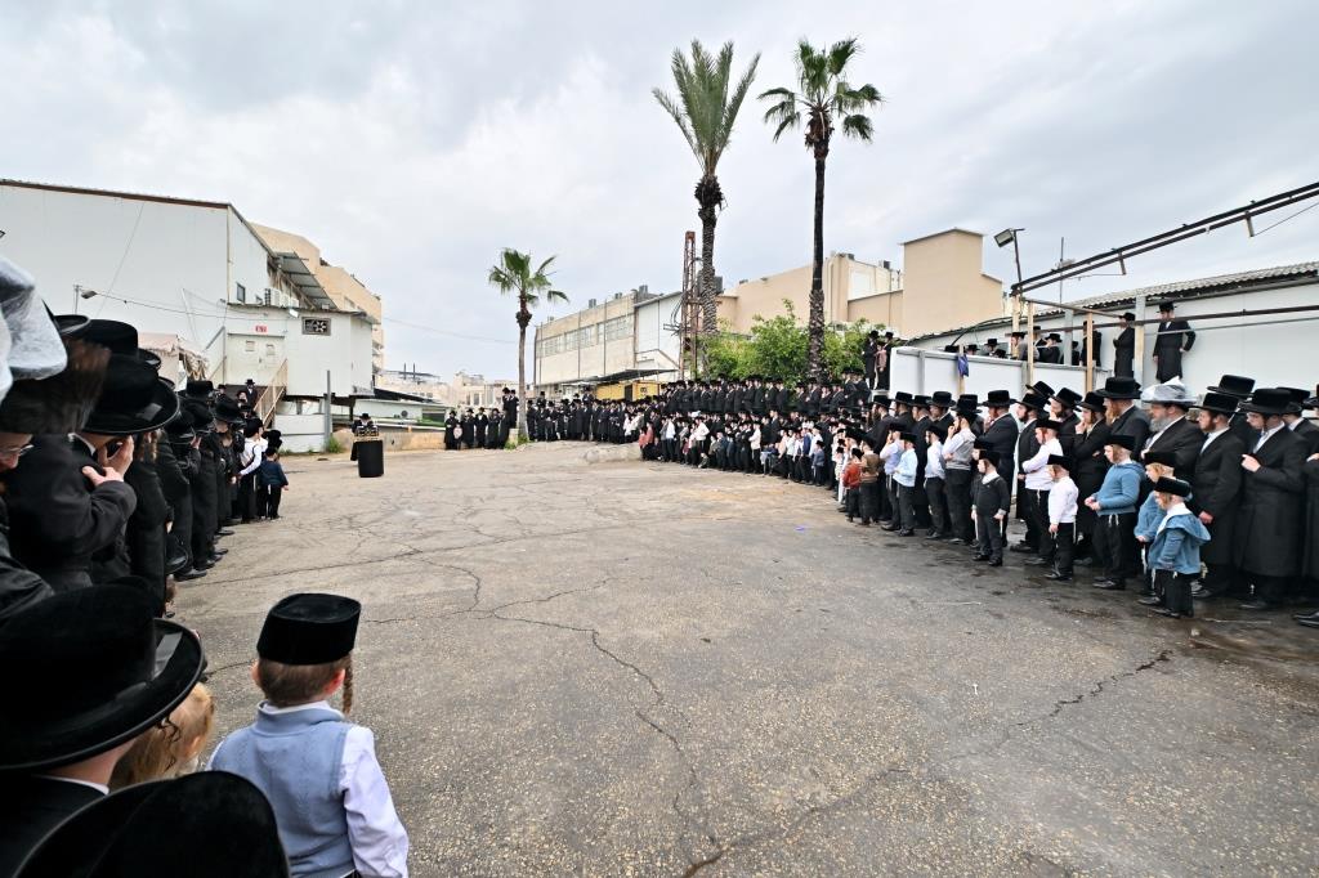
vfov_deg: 77.3
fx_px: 549
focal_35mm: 15
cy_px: 439
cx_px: 660
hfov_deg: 100.4
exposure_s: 1/1000
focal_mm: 10
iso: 100
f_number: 2.8
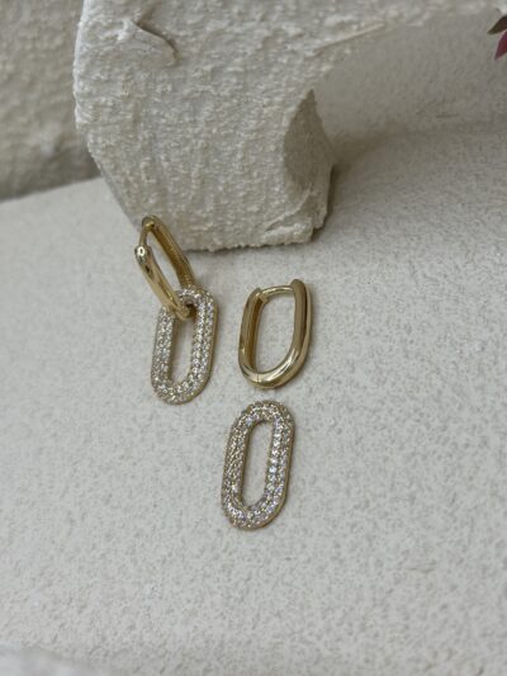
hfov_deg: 30.3
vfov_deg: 39.6
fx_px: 937
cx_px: 254
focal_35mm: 48
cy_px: 338
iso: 80
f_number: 1.78
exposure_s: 1/1242
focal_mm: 6.86
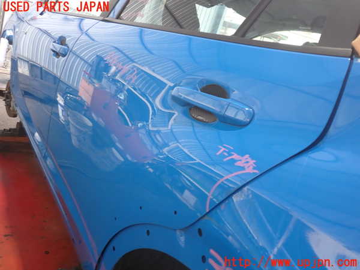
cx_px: 180
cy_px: 135
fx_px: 312
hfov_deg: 60.0
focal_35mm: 30
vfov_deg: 46.8
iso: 200
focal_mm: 5.4
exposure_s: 1/30
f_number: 2.3
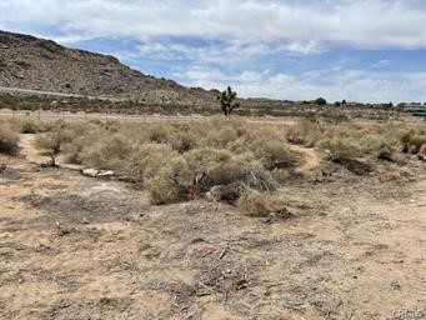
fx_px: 320
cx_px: 213
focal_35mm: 26
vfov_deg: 53.1
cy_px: 160
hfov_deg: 67.3
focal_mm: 5.1
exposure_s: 1/5376
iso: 32
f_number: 1.6
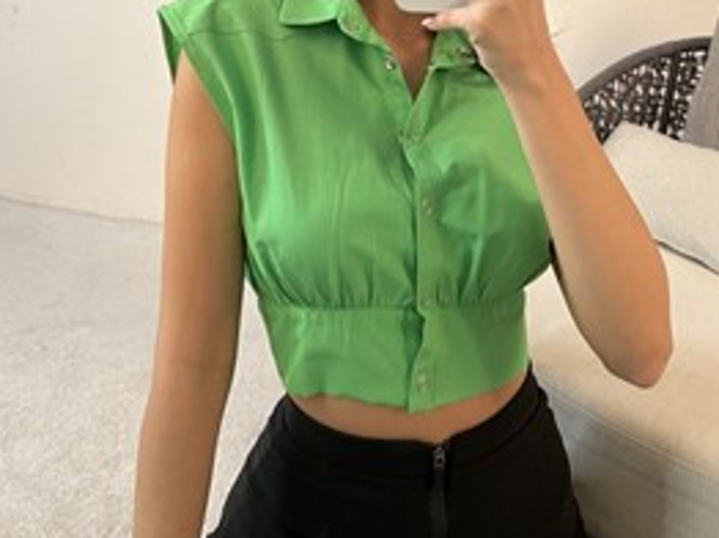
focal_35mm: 41
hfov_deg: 45.8
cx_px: 392
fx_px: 851
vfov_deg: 32.9
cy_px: 32
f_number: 1.5
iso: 80
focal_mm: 5.7
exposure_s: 1/50
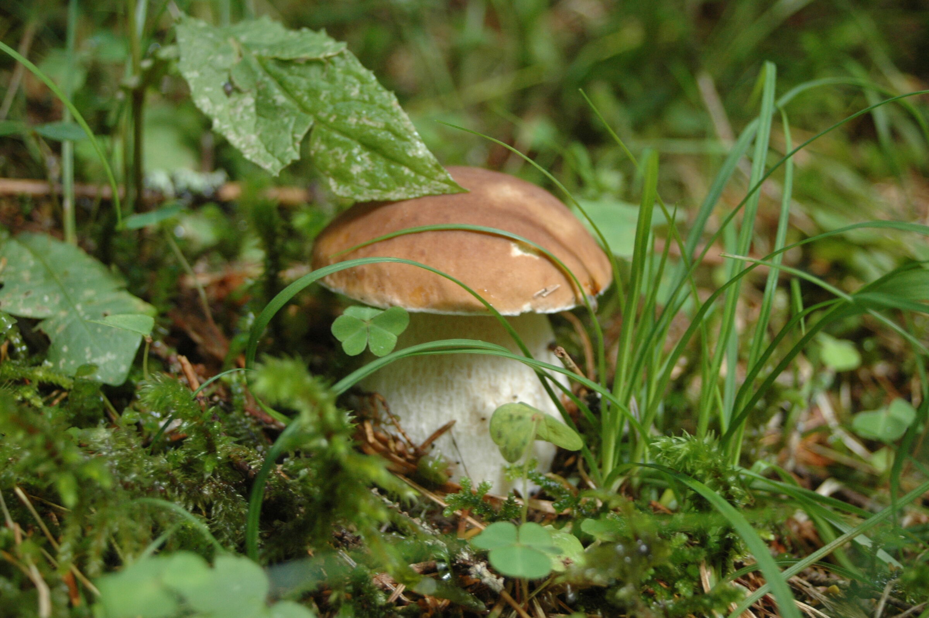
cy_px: 309
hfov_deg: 27.0
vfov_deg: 18.2
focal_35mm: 75
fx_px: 1934
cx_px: 464
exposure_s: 1/60
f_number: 5.6
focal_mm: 50
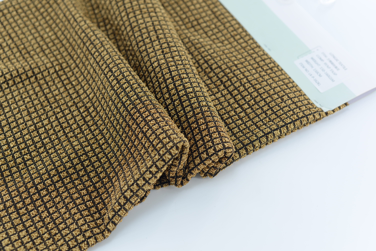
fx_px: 522
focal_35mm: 50
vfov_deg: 27.0
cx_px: 188
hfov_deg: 39.6
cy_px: 126
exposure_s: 1/80
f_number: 4
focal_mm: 50
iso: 100
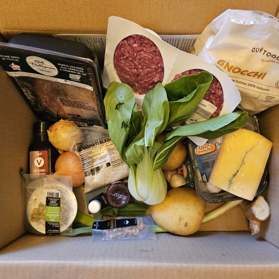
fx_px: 255
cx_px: 143
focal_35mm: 28
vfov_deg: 57.3
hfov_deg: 57.3
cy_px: 137
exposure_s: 1/40
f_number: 1.7
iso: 500
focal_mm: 6.3
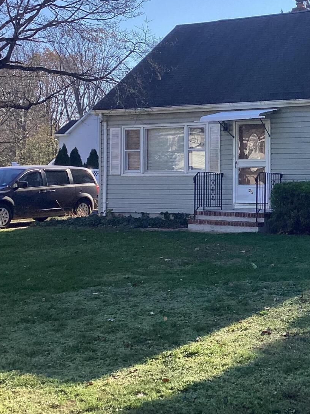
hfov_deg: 24.9
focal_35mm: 57
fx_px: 681
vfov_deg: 33.6
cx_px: 282
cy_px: 156
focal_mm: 3.3
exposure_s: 1/1101
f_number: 2.4
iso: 25
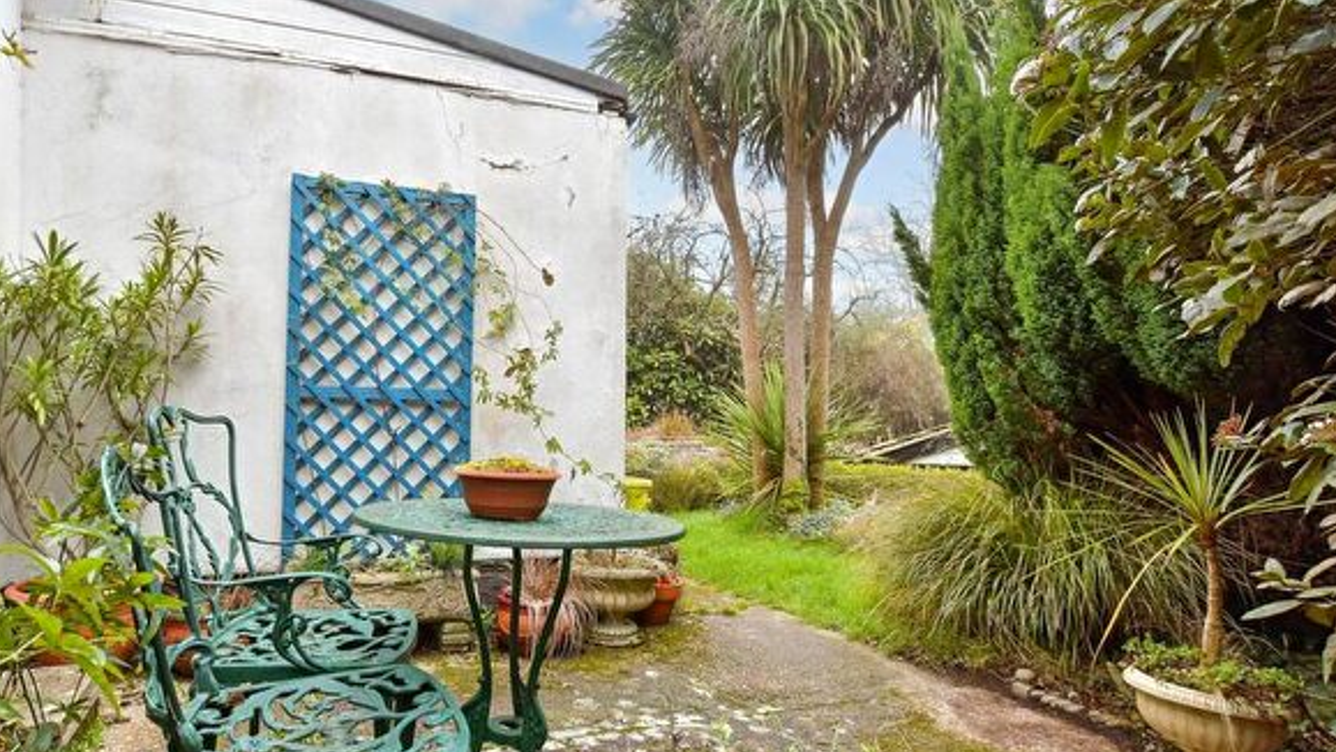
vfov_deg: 58.3
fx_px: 673
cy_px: 409
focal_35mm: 19
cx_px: 540
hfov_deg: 88.5
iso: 250
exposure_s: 1/25
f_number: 8
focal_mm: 10
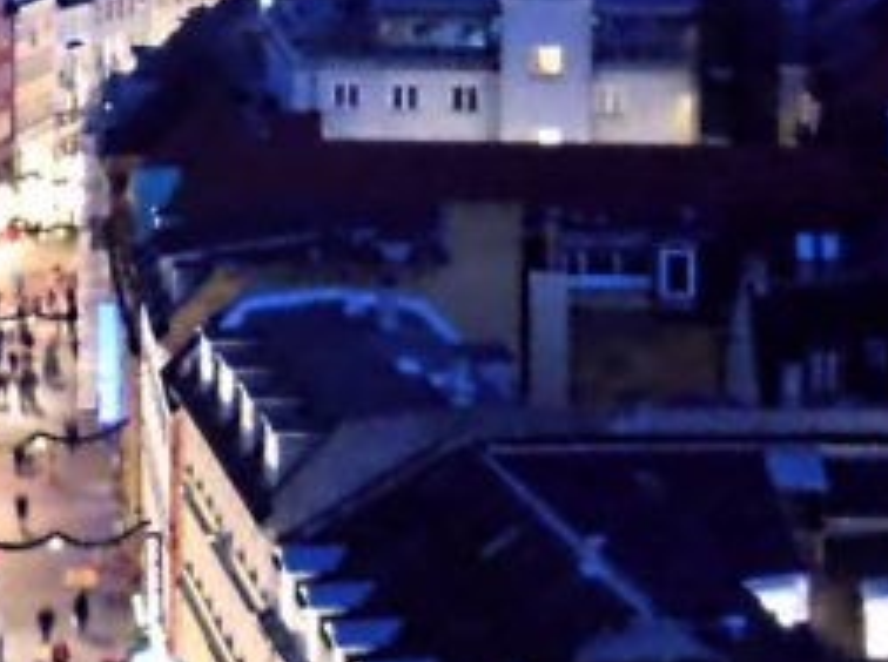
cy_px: -306
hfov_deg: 16.6
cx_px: 201
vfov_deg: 12.0
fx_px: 3021
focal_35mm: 118
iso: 3200
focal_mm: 5.2
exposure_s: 1/8
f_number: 3.7
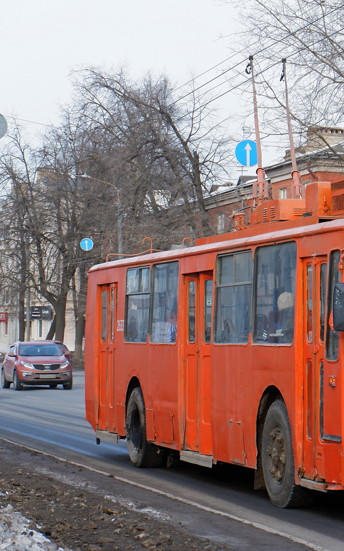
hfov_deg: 11.1
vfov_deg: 18.0
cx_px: 373
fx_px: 1741
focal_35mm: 116
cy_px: 276
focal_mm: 50
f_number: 5.6
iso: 640
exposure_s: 1/500
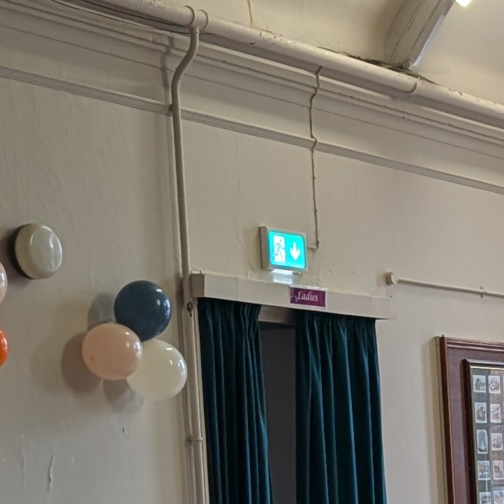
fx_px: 1977
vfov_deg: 14.0
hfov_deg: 13.7
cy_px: 639
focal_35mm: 120
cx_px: 740
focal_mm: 6.9
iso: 38
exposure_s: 1/33.3
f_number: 1.68
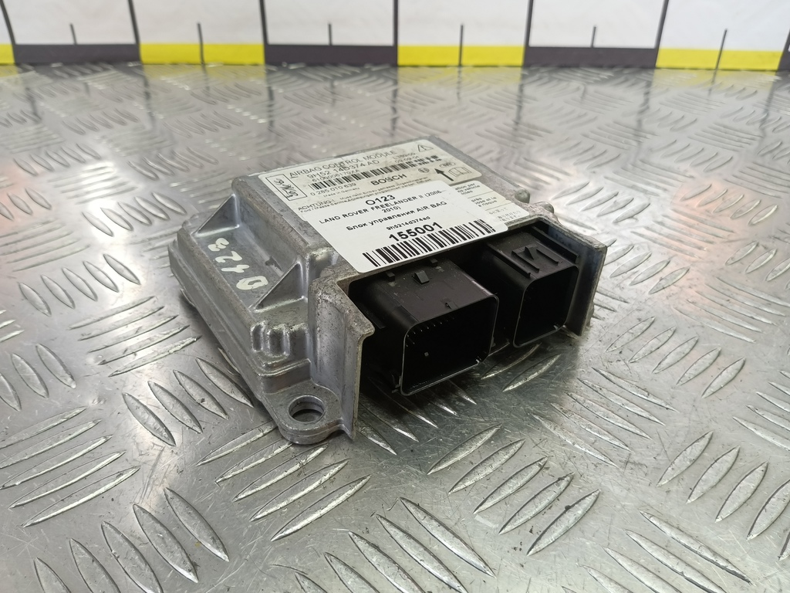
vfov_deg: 58.9
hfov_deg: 73.9
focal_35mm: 23
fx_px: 525
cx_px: 395
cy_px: 296
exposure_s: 1/50
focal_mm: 4.11
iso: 98
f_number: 1.6
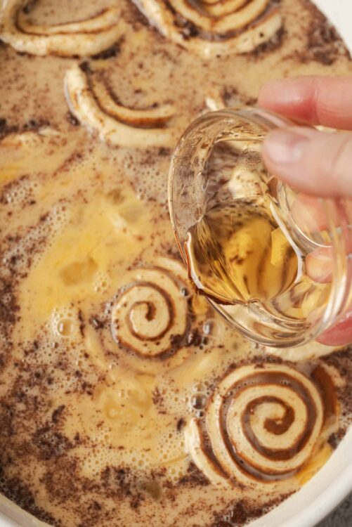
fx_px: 732
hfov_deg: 27.0
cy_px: 264
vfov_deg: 39.6
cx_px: 176
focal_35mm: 50
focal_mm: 50
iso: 400
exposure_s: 1/50
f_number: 4.5
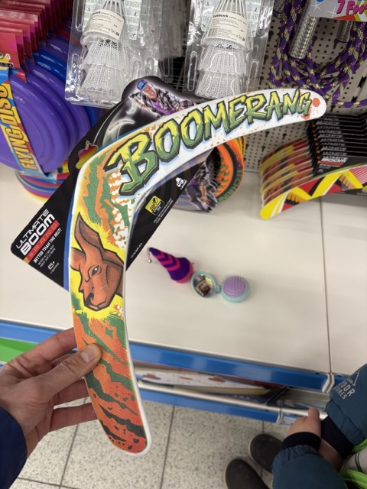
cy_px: 244
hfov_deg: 53.1
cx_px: 184
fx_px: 368
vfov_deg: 67.3
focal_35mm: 26
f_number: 1.6
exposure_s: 1/114
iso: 80
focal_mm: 5.96
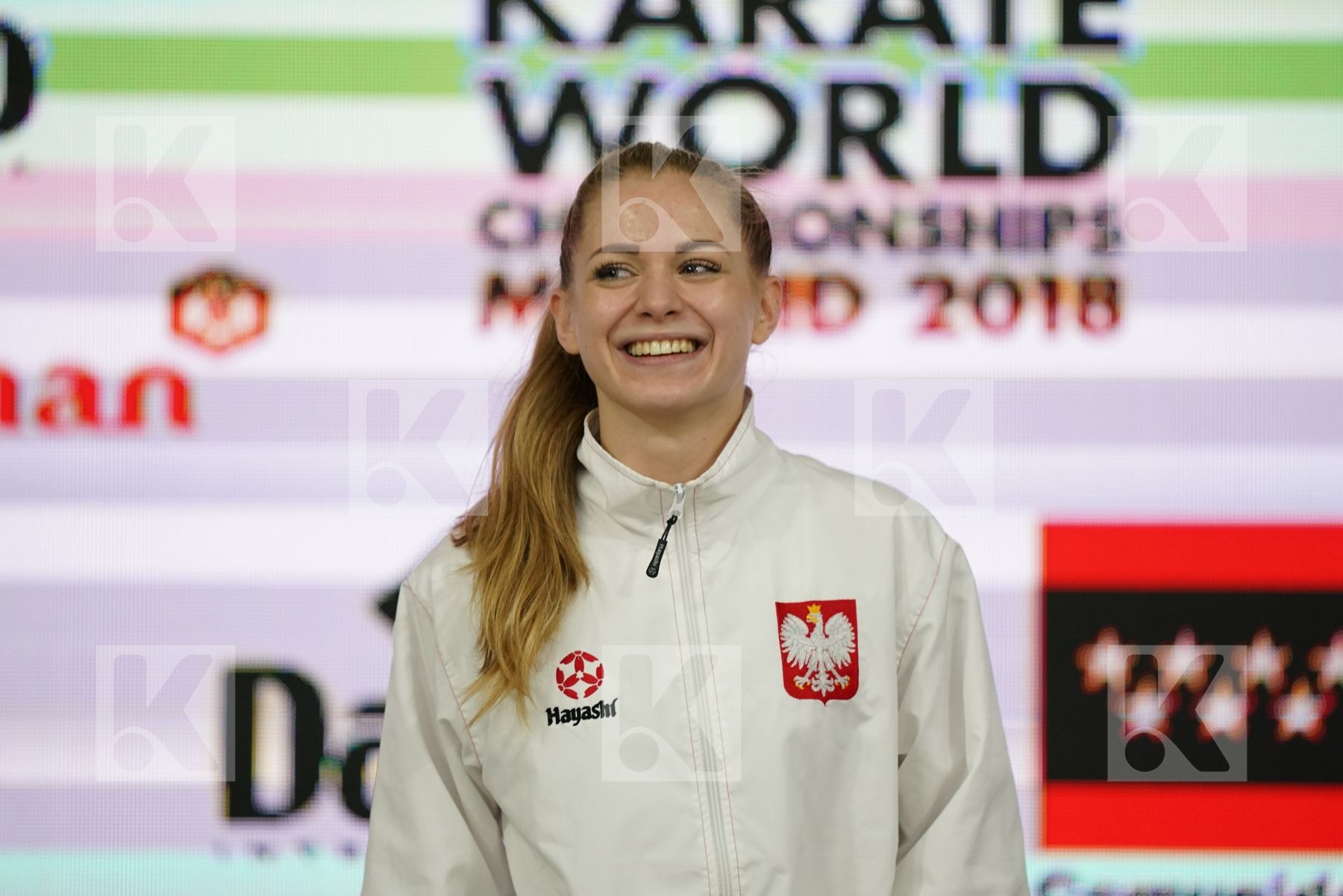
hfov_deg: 5.2
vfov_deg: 3.4
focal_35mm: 400
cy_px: 448
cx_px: 672
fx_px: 14921
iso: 2500
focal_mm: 400
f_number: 2.8
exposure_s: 1/500
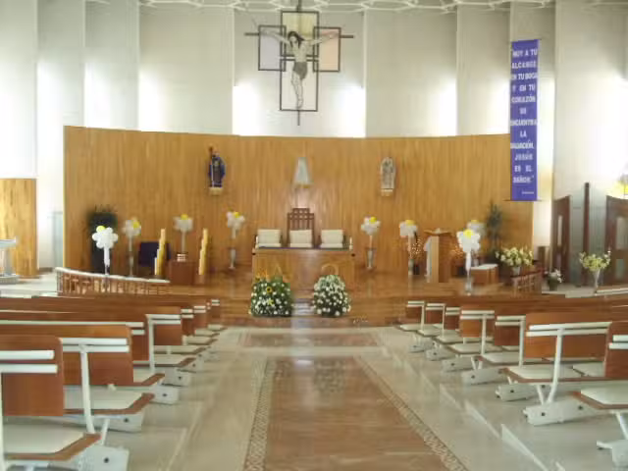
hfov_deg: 50.1
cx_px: 314
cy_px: 236
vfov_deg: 38.7
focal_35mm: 37
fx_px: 671
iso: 400
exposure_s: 1/40
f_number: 3.2
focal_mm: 6.7
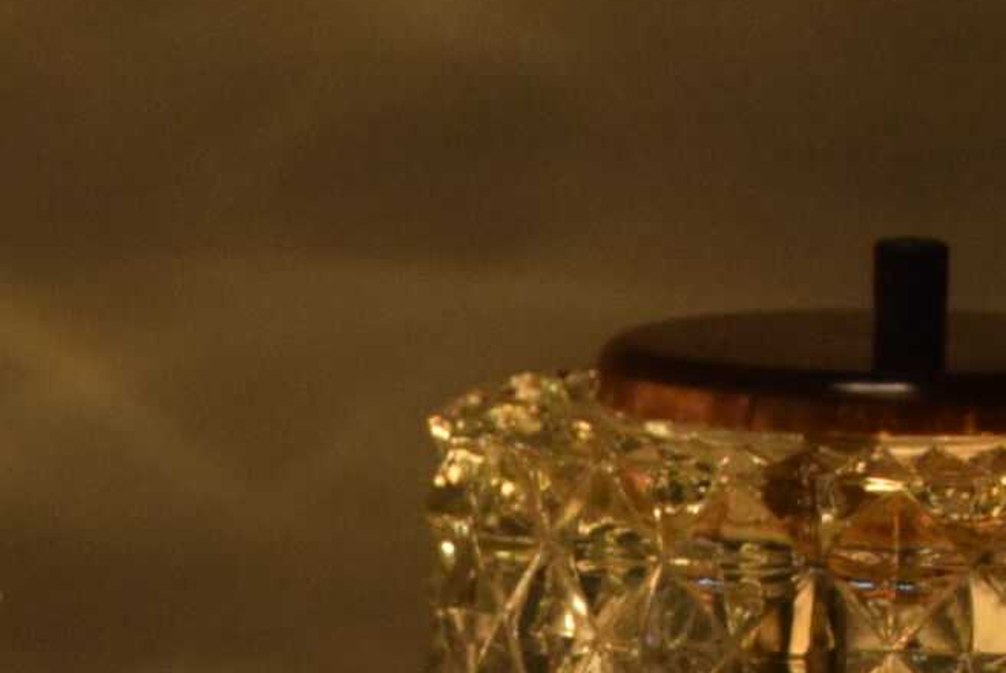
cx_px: 258
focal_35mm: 376
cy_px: 1203
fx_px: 10526
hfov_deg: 5.5
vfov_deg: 3.6
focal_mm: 55
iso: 1600
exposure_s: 1/640
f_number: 13
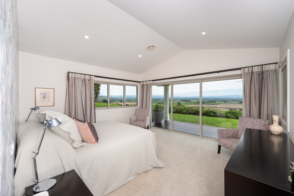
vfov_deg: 77.3
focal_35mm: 15
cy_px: 98
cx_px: 147
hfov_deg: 100.4
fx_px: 122
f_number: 8
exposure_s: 1/200
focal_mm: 15
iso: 320
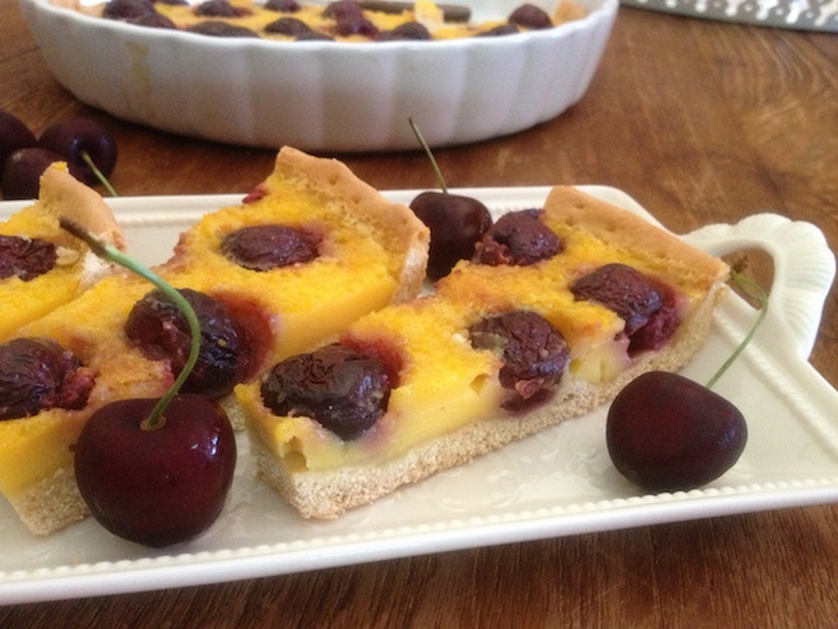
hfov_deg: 52.6
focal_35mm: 35
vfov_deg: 40.7
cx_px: 419
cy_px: 314
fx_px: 847
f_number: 2.4
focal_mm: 4.28
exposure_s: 1/17
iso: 400
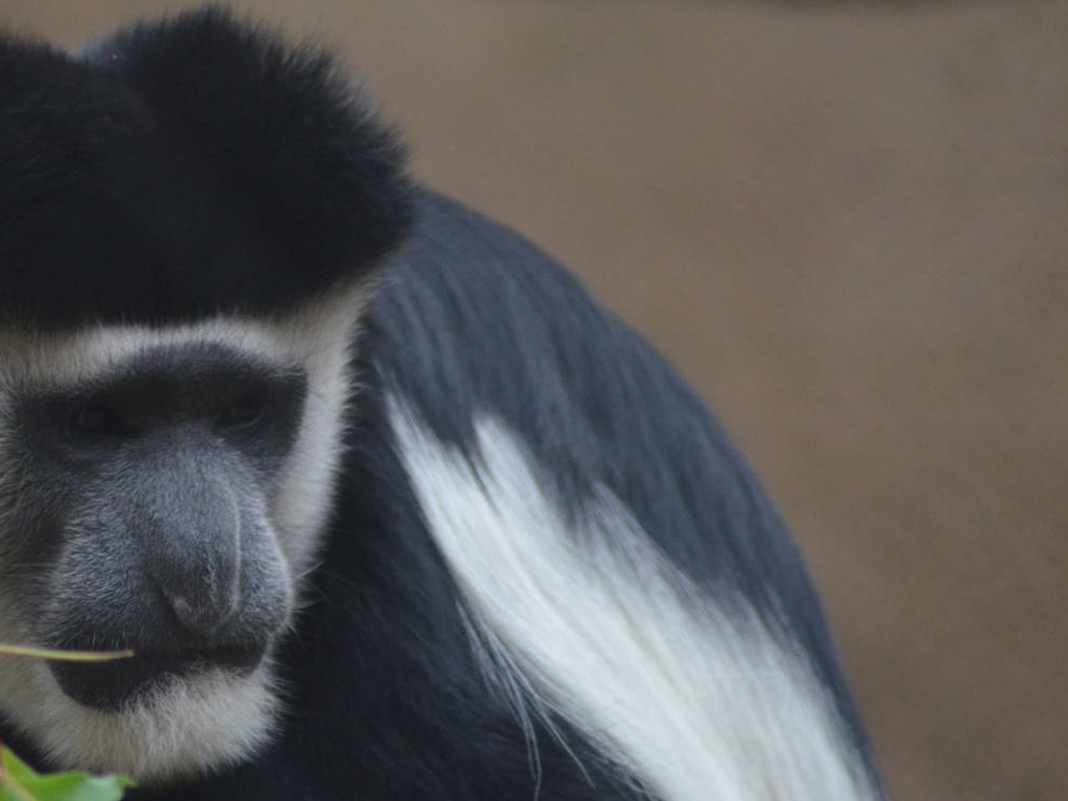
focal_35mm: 531
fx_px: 16379
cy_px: 437
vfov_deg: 2.8
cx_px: 243
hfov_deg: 3.7
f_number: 5
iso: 1600
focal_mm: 230
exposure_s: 1/500
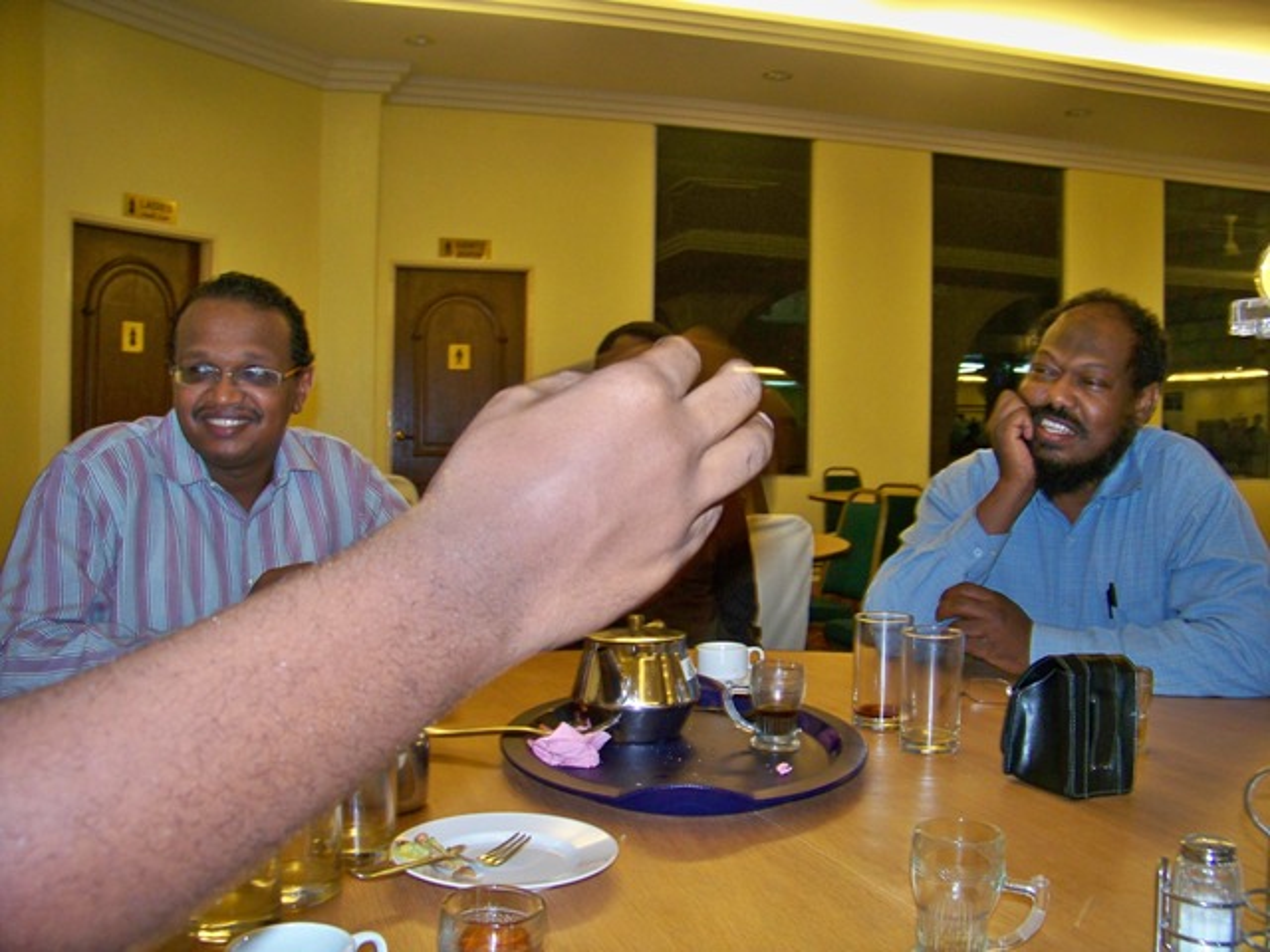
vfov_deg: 42.9
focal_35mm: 33
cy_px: 476
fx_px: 1211
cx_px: 635
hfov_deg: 55.4
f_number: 2.8
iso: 200
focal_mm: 5.85
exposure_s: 1/30
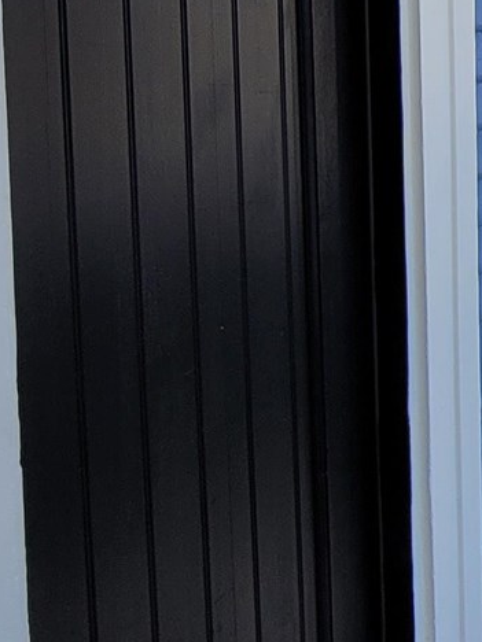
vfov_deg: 29.1
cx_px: 820
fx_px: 1188
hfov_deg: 18.7
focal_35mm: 64
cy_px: 73
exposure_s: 1/724
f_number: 2.2
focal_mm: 2.2
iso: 64
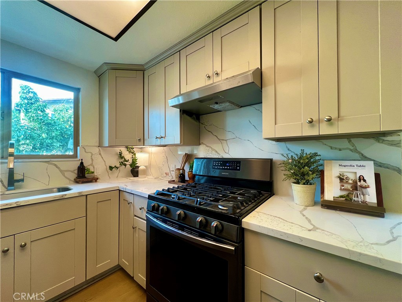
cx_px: 201
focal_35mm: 13
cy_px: 151
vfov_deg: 89.9
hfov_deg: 106.2
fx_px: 151
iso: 125
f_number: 1.8
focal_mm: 1.57
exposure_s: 1/120
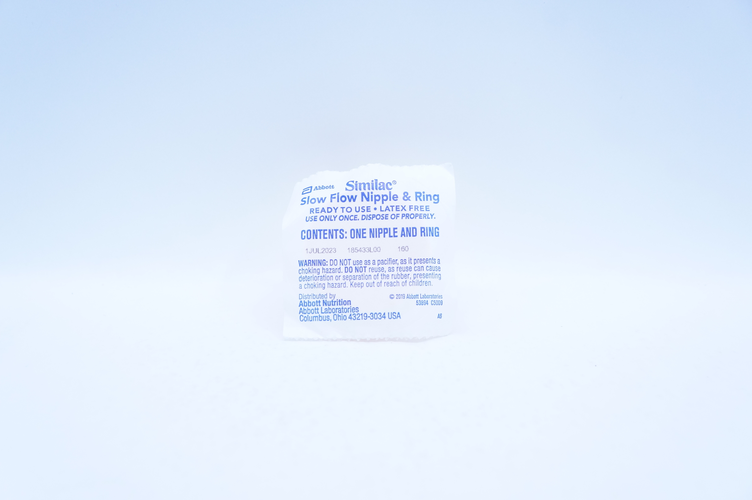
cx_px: 376
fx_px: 876
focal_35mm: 42
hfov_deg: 46.4
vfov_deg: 31.8
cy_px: 250
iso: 800
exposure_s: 1/250
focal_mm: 28
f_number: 4.5
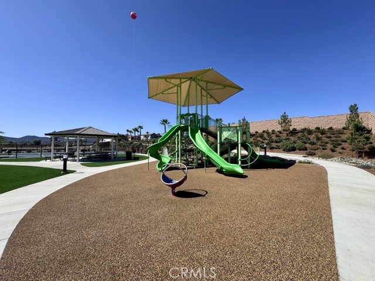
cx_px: 188
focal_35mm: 14
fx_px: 152
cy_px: 140
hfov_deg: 102.1
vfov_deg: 85.7
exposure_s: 1/2028
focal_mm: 2.22
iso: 40
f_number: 2.2
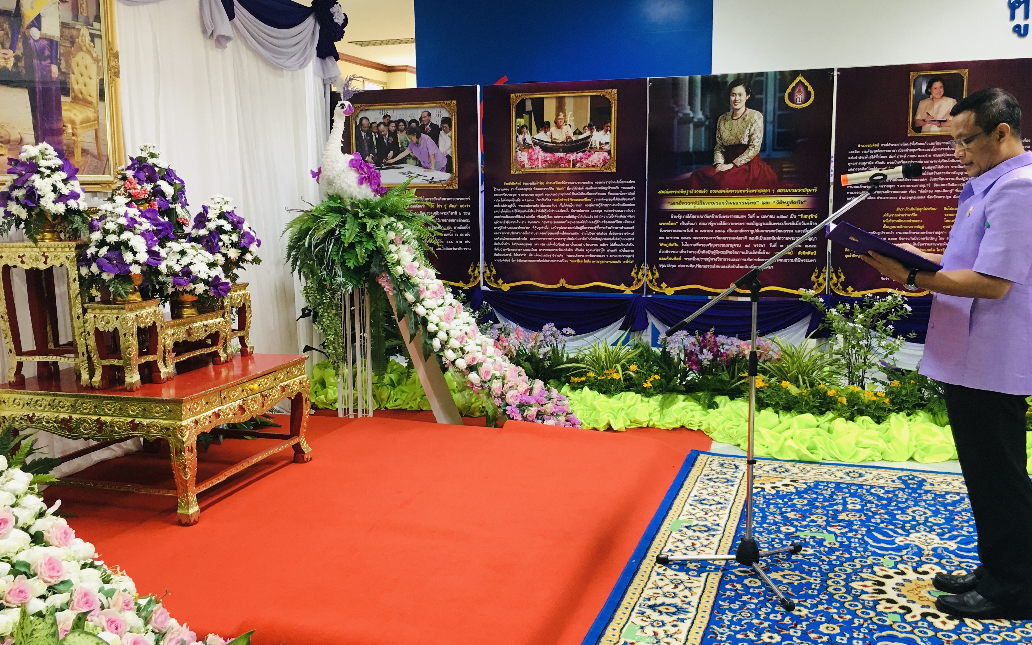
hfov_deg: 56.7
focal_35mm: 34
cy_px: 334
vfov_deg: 37.3
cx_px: 520
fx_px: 956
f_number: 2.2
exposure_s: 1/17
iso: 64
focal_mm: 4.15
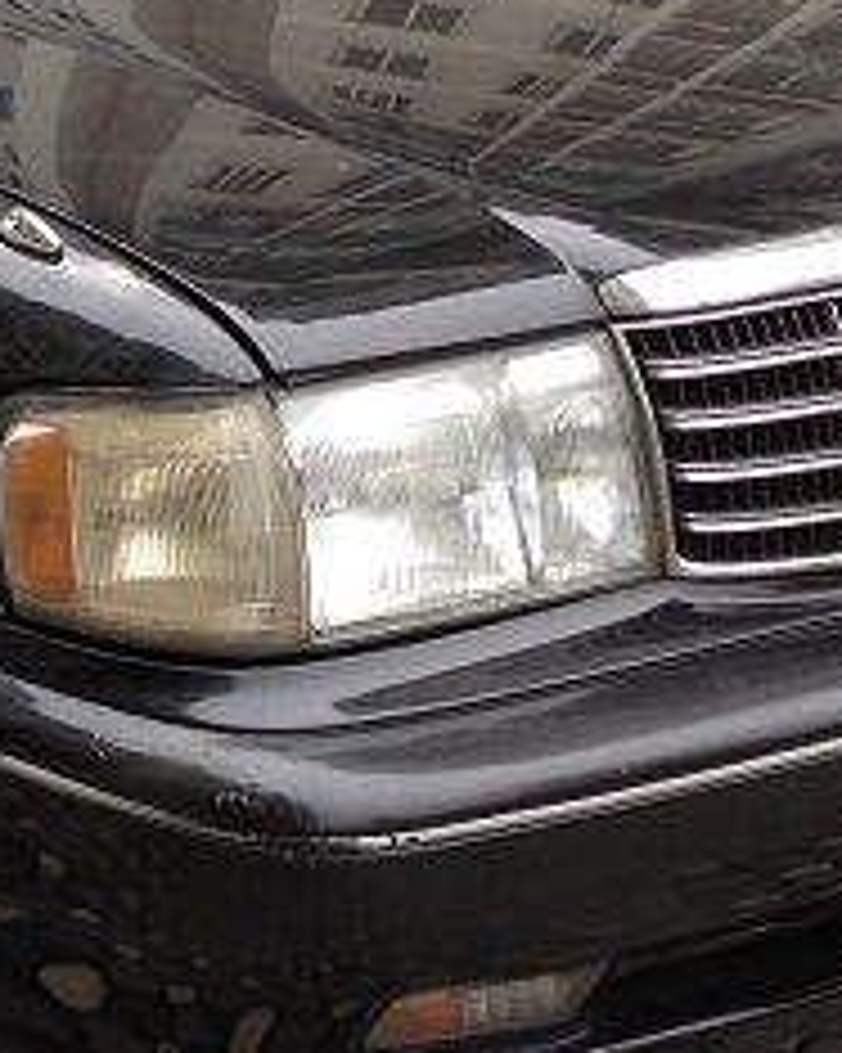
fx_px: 4457
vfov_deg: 13.4
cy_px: 254
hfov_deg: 10.5
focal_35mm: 143
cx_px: -270
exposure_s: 1/341
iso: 64
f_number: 2.4
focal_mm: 4.28
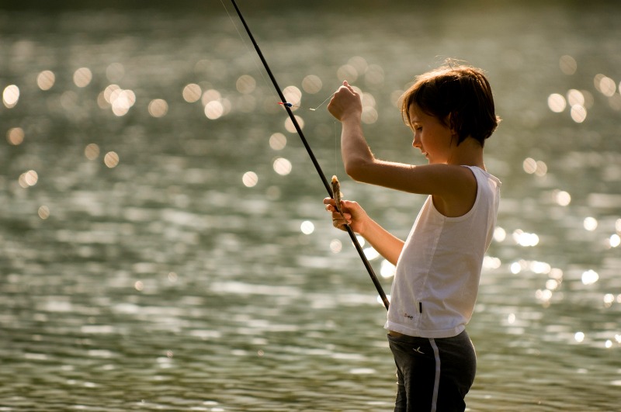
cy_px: 206
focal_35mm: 300
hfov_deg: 6.9
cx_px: 310
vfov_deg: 4.6
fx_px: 5168
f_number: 2.8
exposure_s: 1/3200
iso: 200
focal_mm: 200
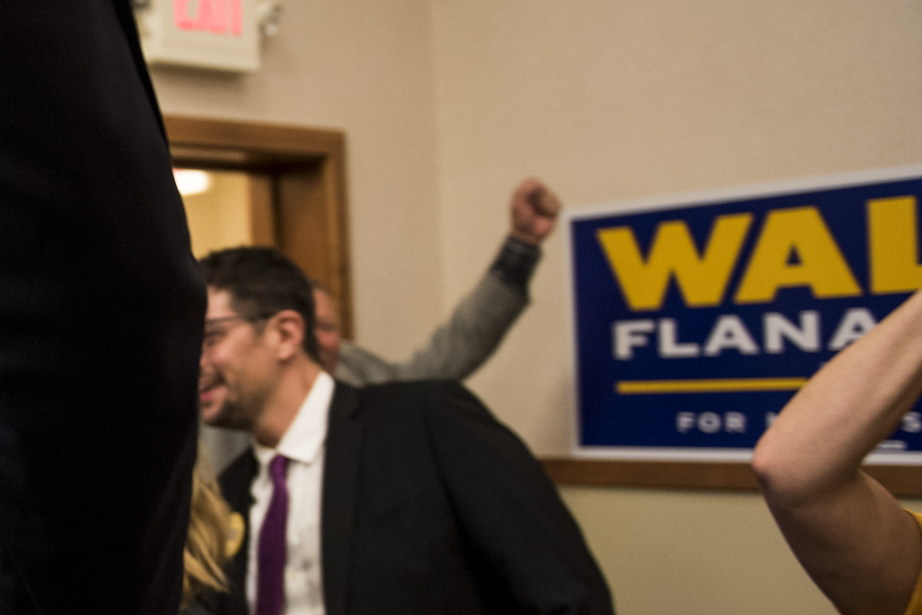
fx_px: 1383
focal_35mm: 54
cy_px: 413
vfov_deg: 24.9
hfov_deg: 32.3
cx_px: -103
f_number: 2.8
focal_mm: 24
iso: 1000
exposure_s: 1/125
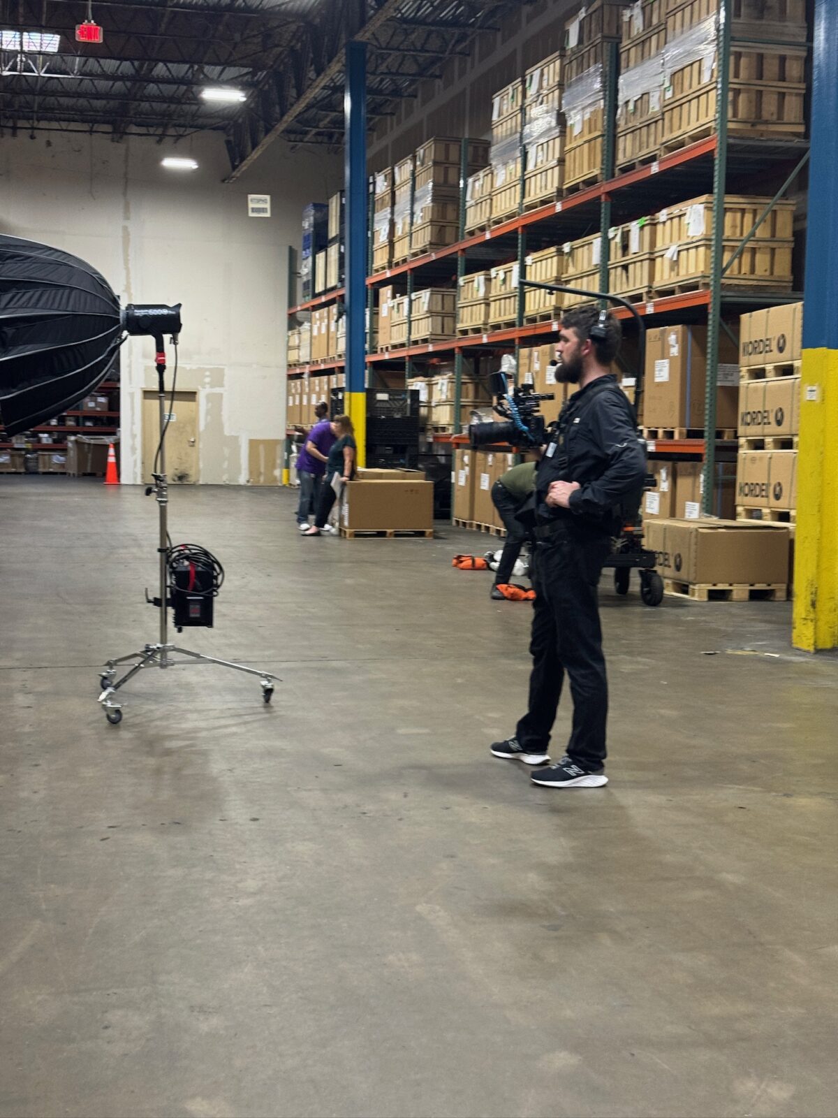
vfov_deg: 39.7
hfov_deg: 30.3
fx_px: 1549
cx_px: 419
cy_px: 559
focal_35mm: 48
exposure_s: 1/60
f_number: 1.78
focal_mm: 6.86
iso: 160
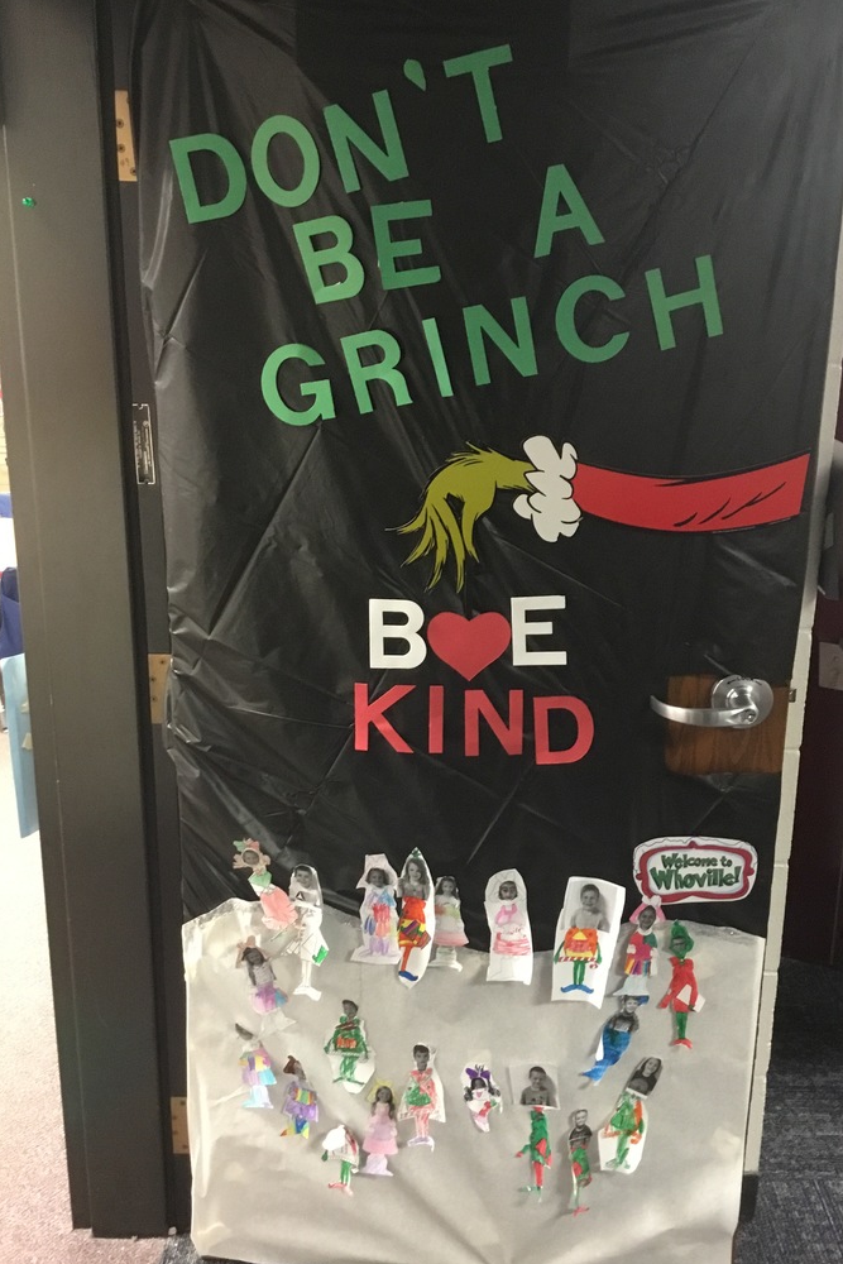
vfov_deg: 57.2
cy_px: 623
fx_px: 1159
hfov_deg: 39.9
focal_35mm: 33
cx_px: 480
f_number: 2.4
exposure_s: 1/17
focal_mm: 3.3
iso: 200
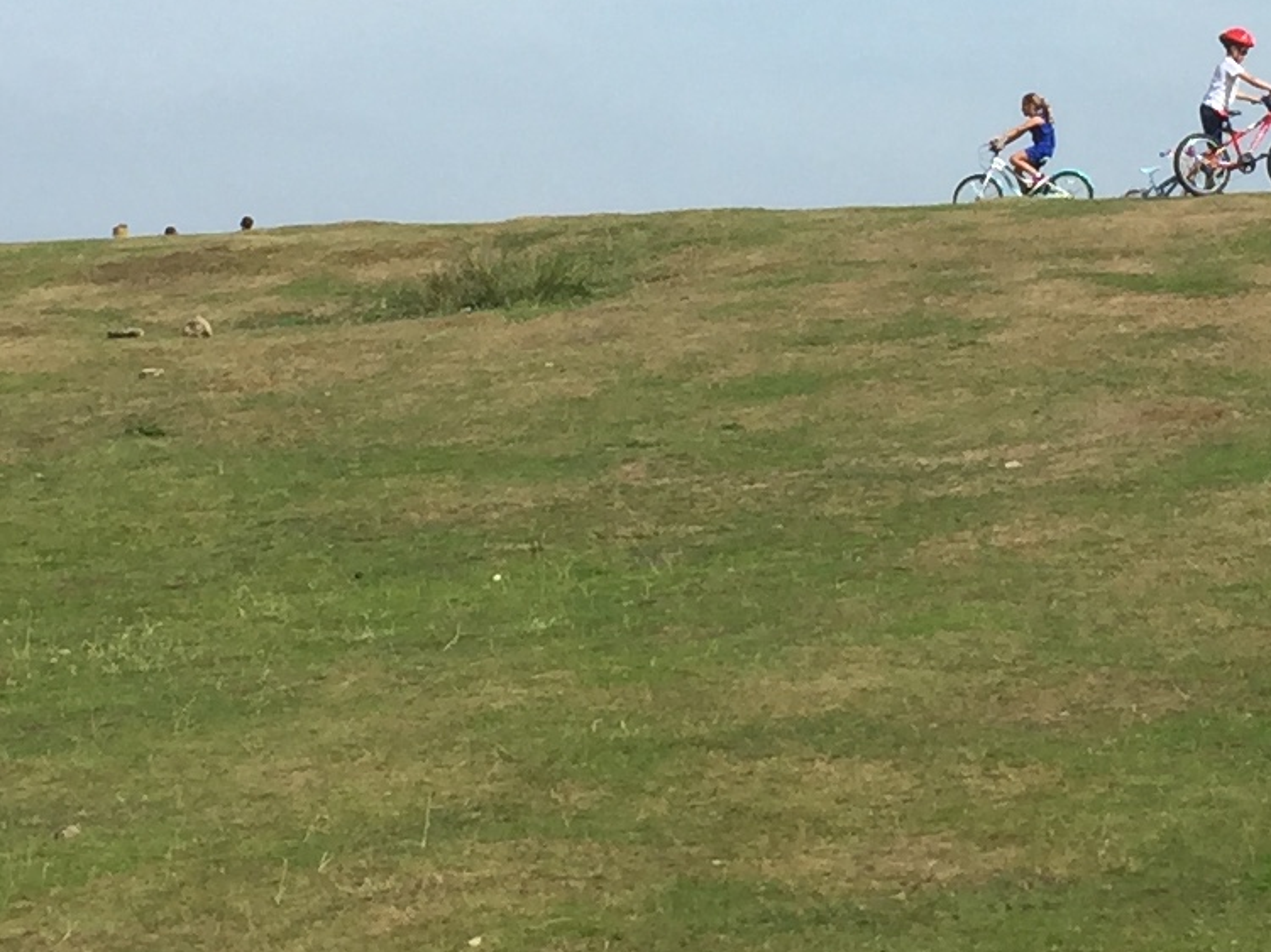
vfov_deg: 11.7
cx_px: 1015
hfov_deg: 15.5
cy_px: 83
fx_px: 4626
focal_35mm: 126
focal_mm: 4.15
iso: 32
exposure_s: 1/2639
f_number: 2.2
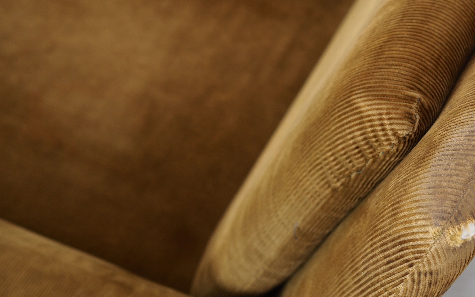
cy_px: 170
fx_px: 738
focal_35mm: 57
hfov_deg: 34.8
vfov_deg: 22.7
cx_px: 368
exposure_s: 1/30
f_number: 2.8
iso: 320
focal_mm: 17
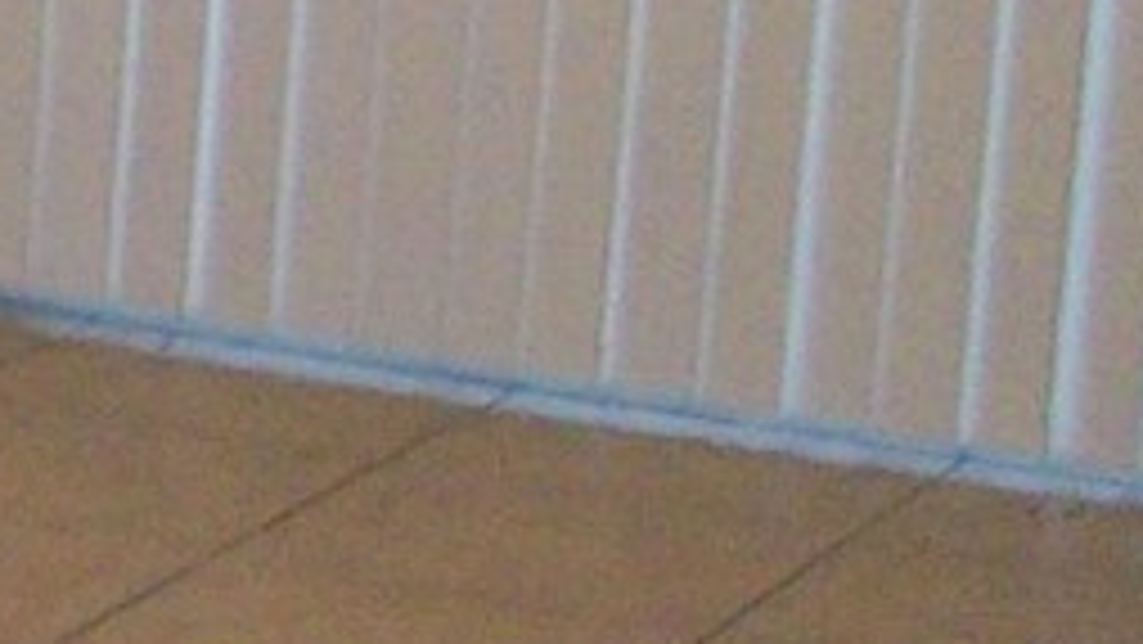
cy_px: -266
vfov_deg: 5.2
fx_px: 7063
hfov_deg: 8.5
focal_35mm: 233
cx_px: -1566
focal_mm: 5.7
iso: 160
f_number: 2.8
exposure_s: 1/60
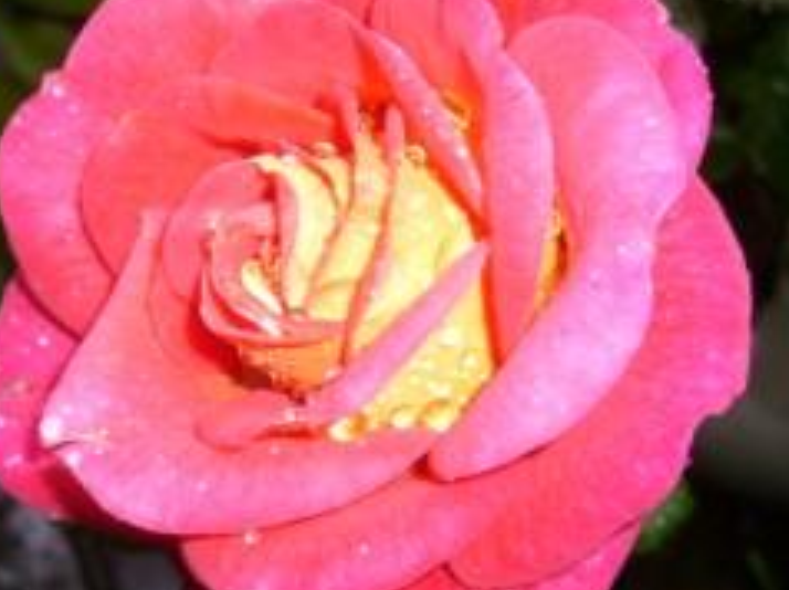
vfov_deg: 22.2
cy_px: 268
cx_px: 375
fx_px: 1503
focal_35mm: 66
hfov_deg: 29.4
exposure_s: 1/60
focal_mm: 5.8
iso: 80
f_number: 2.8
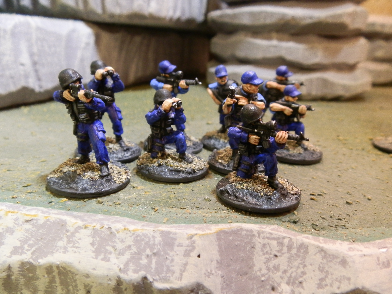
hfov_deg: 63.4
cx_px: 196
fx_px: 317
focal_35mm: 28
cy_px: 147
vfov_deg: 49.7
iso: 200
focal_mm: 5
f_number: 3.1
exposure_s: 1/10
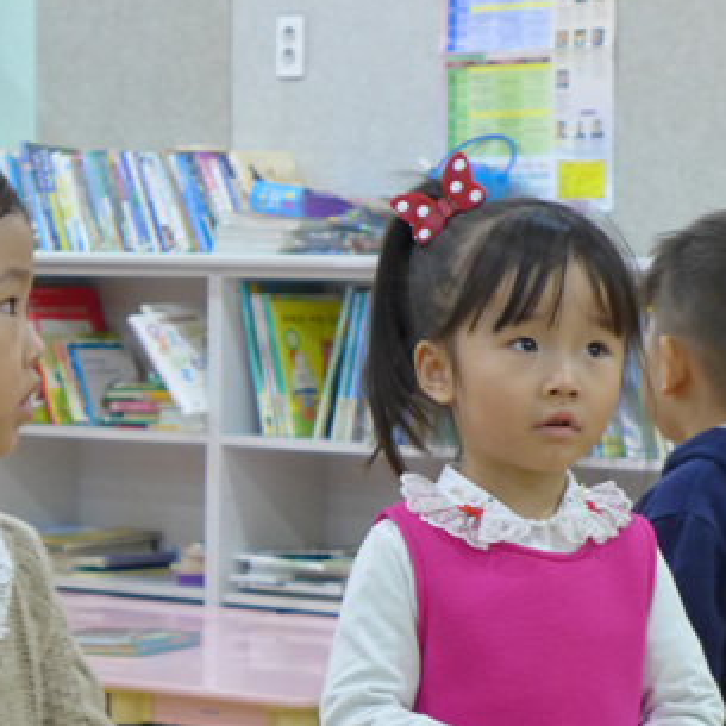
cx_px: 486
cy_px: 445
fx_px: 3963
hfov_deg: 10.5
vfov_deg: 10.5
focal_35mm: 167
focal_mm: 17.7
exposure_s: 1/100
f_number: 2.3
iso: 400
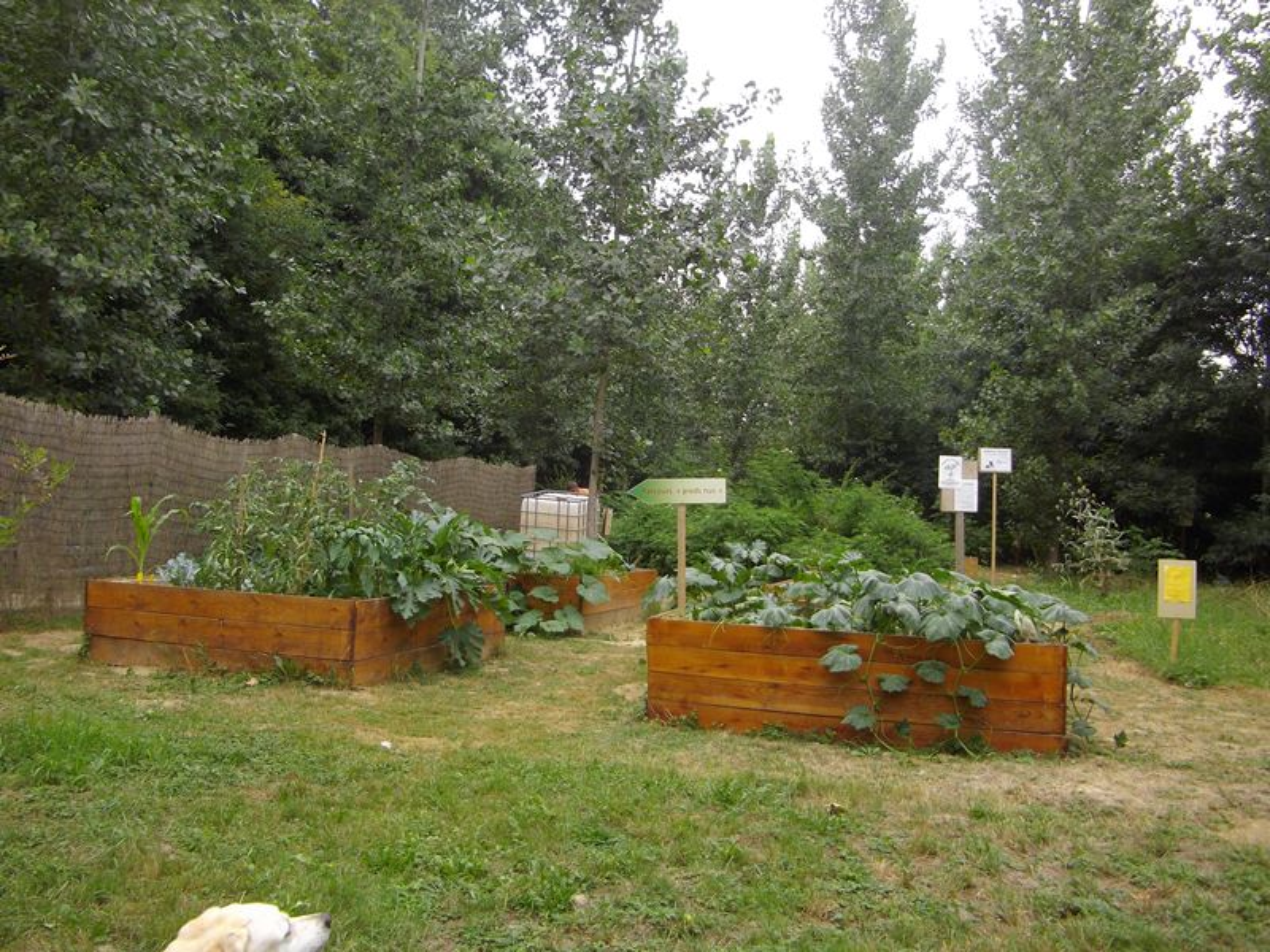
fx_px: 991
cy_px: 476
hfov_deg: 65.3
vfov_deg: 51.4
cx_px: 635
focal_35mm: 27
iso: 100
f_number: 3.2
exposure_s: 1/160
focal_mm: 4.9
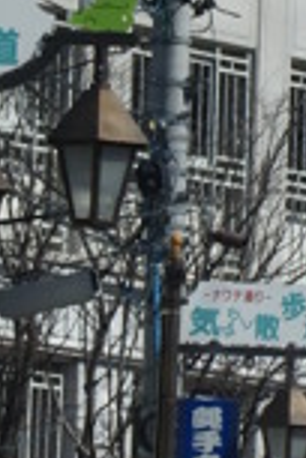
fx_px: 10250
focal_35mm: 804
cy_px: 168
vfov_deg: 2.6
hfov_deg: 1.7
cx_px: 422
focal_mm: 80
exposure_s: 1/250
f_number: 13
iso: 100
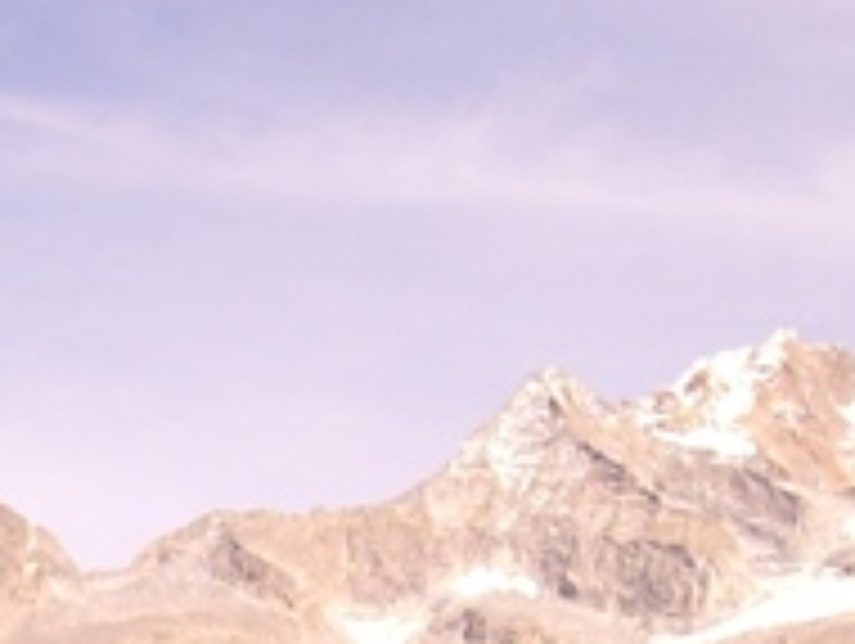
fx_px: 3957
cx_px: -144
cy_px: 1333
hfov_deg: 12.1
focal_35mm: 160
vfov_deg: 8.7
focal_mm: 6.3
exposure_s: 1/400
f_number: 4.4
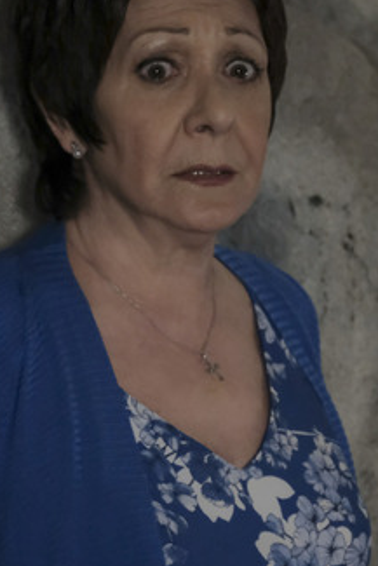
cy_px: 279
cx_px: -40
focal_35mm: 192
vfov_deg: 10.7
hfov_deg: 7.1
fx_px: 3021
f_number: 2.8
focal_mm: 53.3
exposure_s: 1/125
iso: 4000
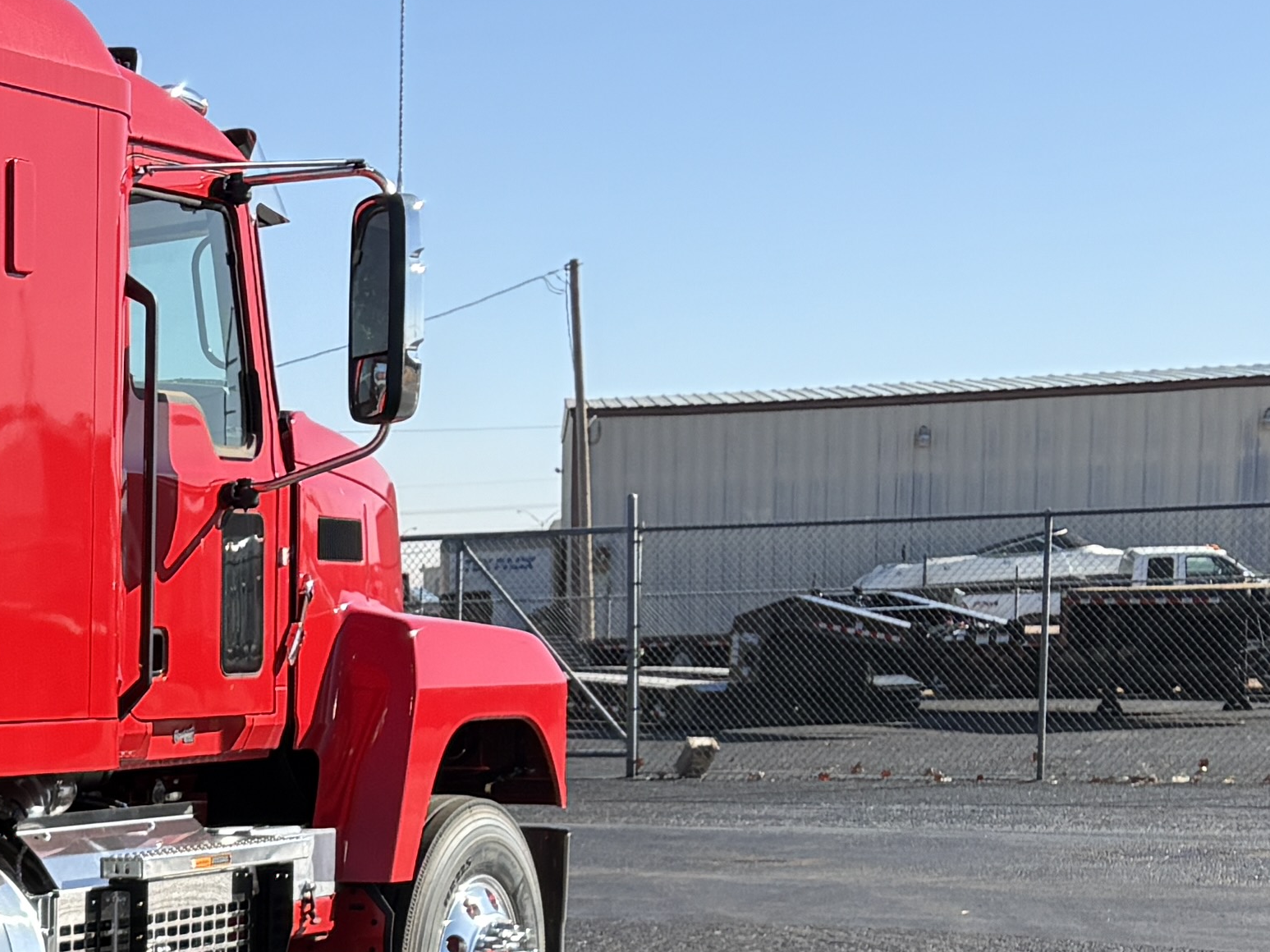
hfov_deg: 18.3
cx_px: -607
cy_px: 1089
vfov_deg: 15.0
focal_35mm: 96
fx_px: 3522
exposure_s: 1/2141
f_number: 1.6
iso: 50
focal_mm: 5.96
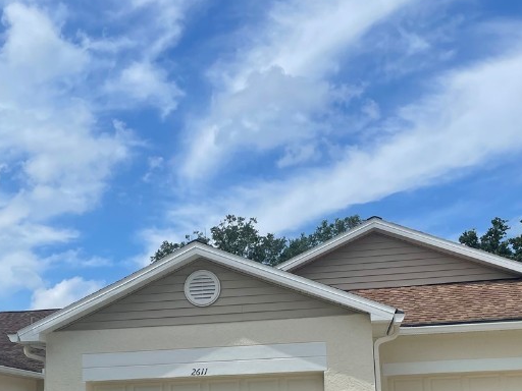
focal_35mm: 52
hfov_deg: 36.7
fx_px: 784
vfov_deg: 27.1
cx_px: 208
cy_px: 346
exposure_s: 1/6135
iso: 32
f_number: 1.6
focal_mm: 4.2
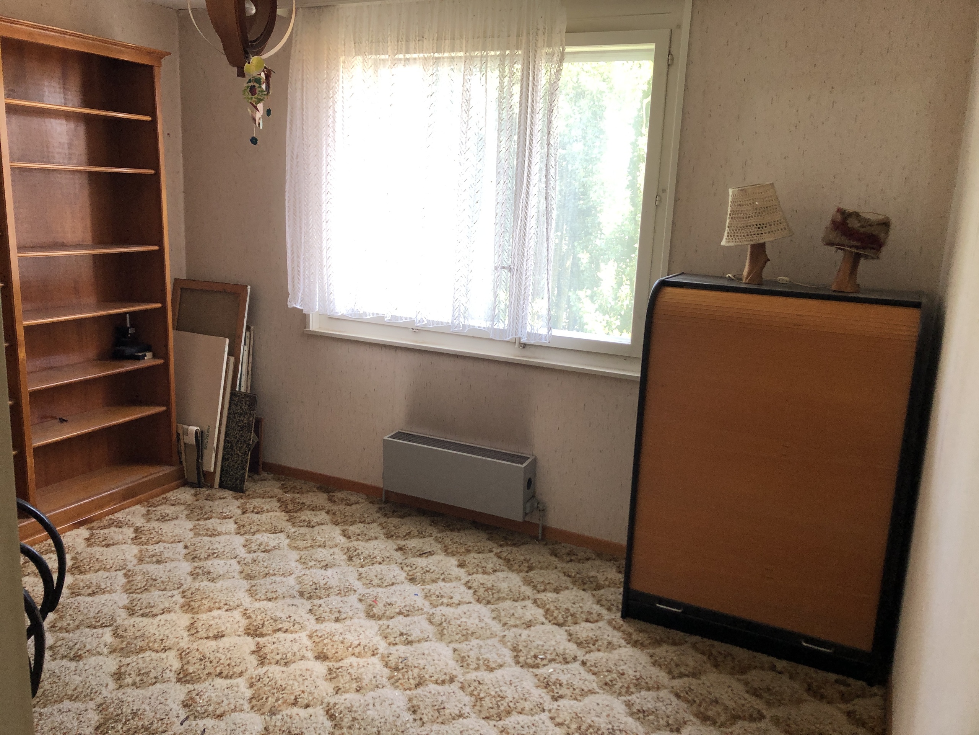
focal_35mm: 28
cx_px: 490
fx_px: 792
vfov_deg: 49.7
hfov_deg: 63.4
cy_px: 368
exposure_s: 1/40
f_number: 1.8
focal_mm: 3.99
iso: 25
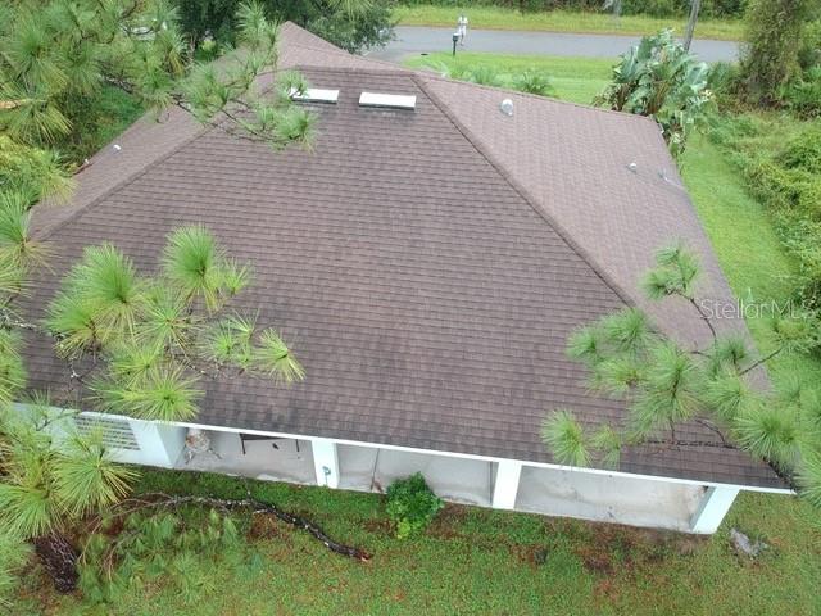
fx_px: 593
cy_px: 308
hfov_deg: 69.4
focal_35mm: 25
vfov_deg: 54.9
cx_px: 410
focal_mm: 4.49
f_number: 2.6
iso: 100
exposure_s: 1/60
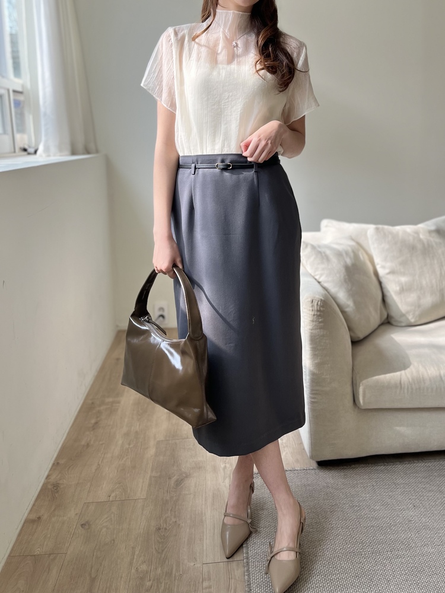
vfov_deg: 67.3
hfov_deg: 53.1
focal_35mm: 26
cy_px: 296
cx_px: 222
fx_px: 446
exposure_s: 1/374
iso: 50
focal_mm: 5.1
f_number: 1.6
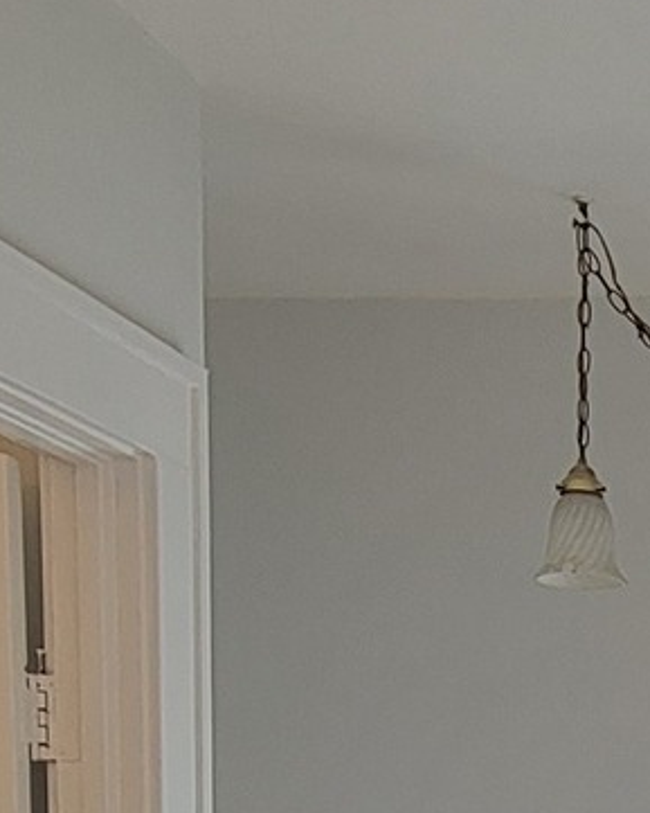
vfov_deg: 19.4
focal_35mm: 81
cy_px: 1335
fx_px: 1947
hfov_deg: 17.6
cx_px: 882
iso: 50
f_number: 2.2
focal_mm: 2.2
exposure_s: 1/60
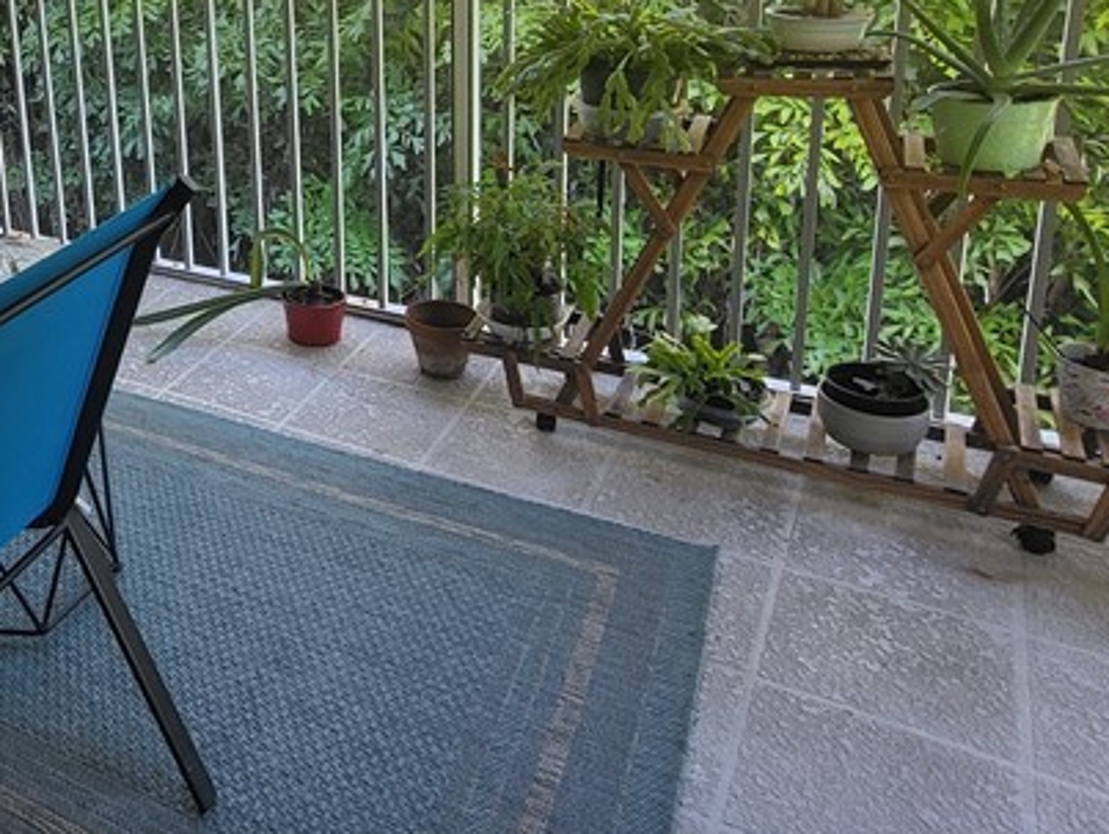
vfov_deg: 39.7
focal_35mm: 33
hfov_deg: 46.3
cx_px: -3
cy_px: 77
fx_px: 1058
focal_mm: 1.74
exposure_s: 1/60
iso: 64
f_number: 2.2
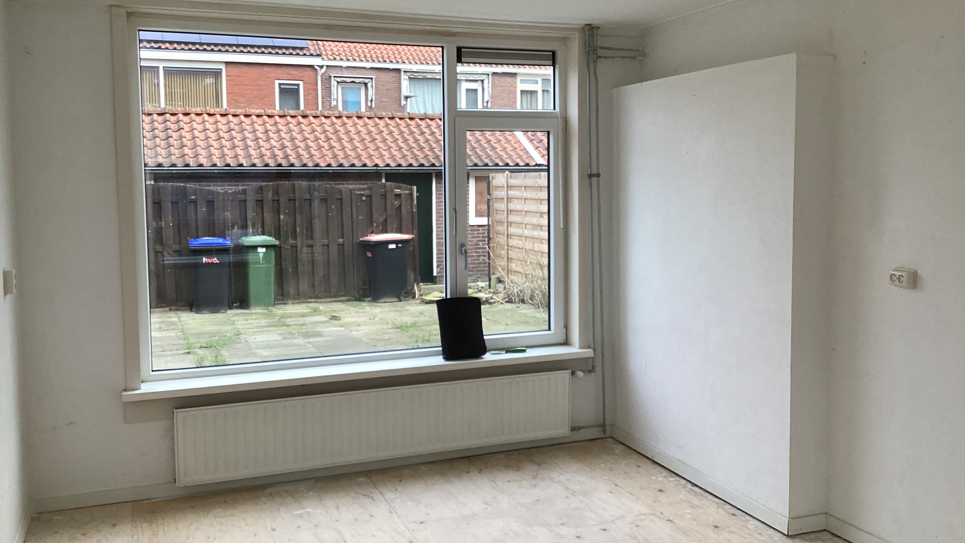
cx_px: 483
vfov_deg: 34.6
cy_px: 239
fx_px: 870
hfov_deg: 58.0
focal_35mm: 34
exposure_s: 1/100
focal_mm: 3.3
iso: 50
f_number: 2.4
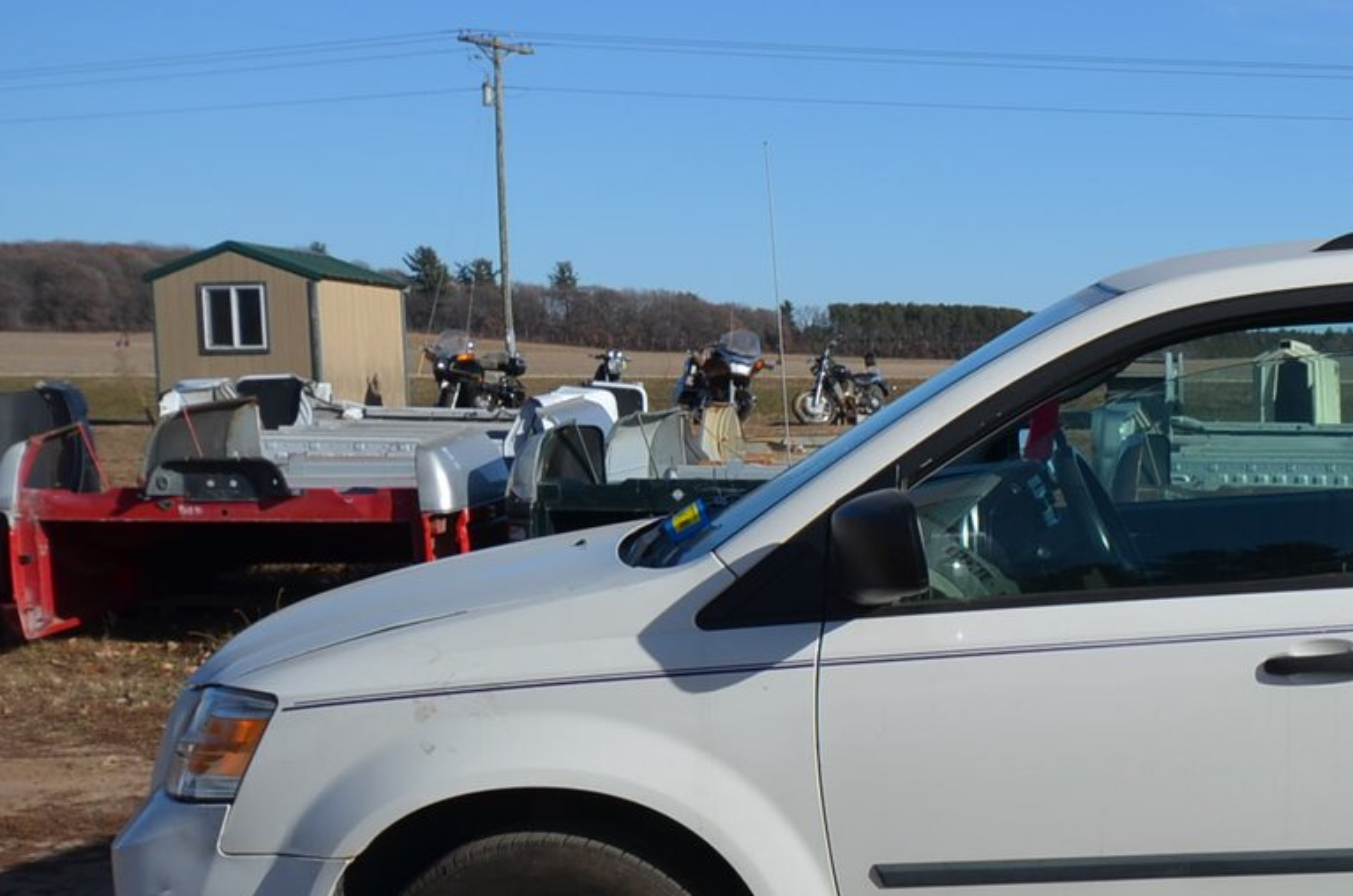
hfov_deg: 27.5
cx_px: 1498
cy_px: 650
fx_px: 2513
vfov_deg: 20.1
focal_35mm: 67
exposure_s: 1/320
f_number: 9
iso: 100
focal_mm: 20
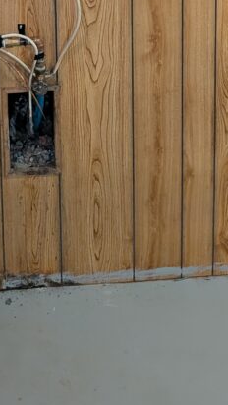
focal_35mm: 65
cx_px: 47
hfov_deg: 18.4
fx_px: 698
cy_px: -79
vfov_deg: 28.3
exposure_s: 1/50
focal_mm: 4.53
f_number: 1.7
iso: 440
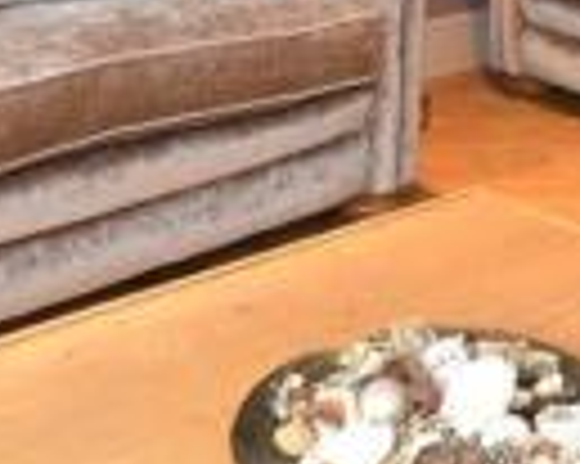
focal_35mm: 82
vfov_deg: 15.7
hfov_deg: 22.8
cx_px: 504
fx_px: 1410
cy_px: -387
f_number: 7.1
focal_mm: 11.5
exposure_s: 1/5
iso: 200
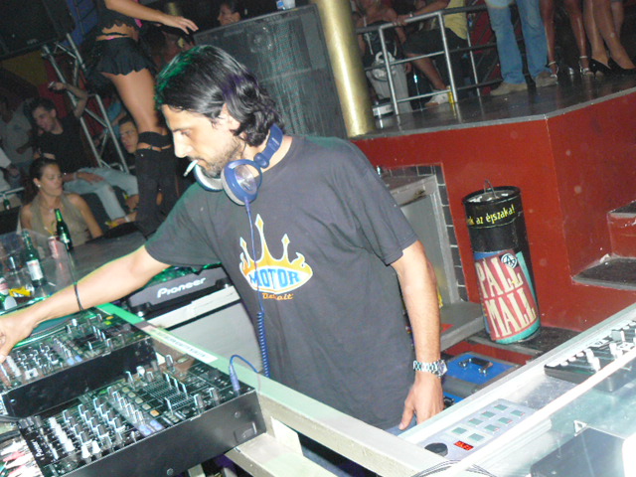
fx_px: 661
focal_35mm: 36
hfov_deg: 51.4
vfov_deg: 39.7
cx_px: 318
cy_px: 238
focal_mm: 6
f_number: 2.8
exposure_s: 1/25
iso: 320
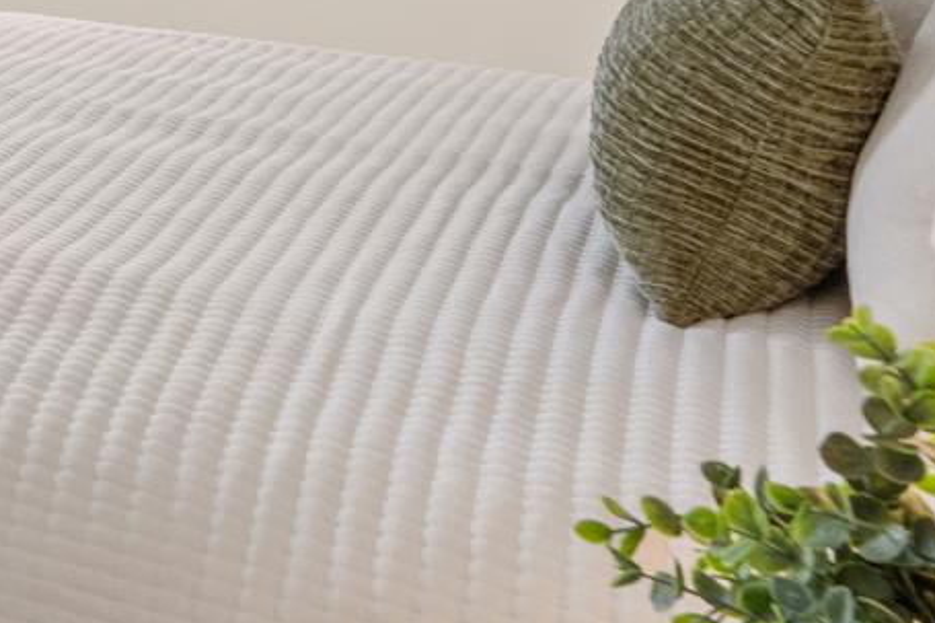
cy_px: -287
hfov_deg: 20.1
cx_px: -762
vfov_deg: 17.2
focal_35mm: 72
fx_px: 1869
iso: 500
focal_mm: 16
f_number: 8
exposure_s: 1/125
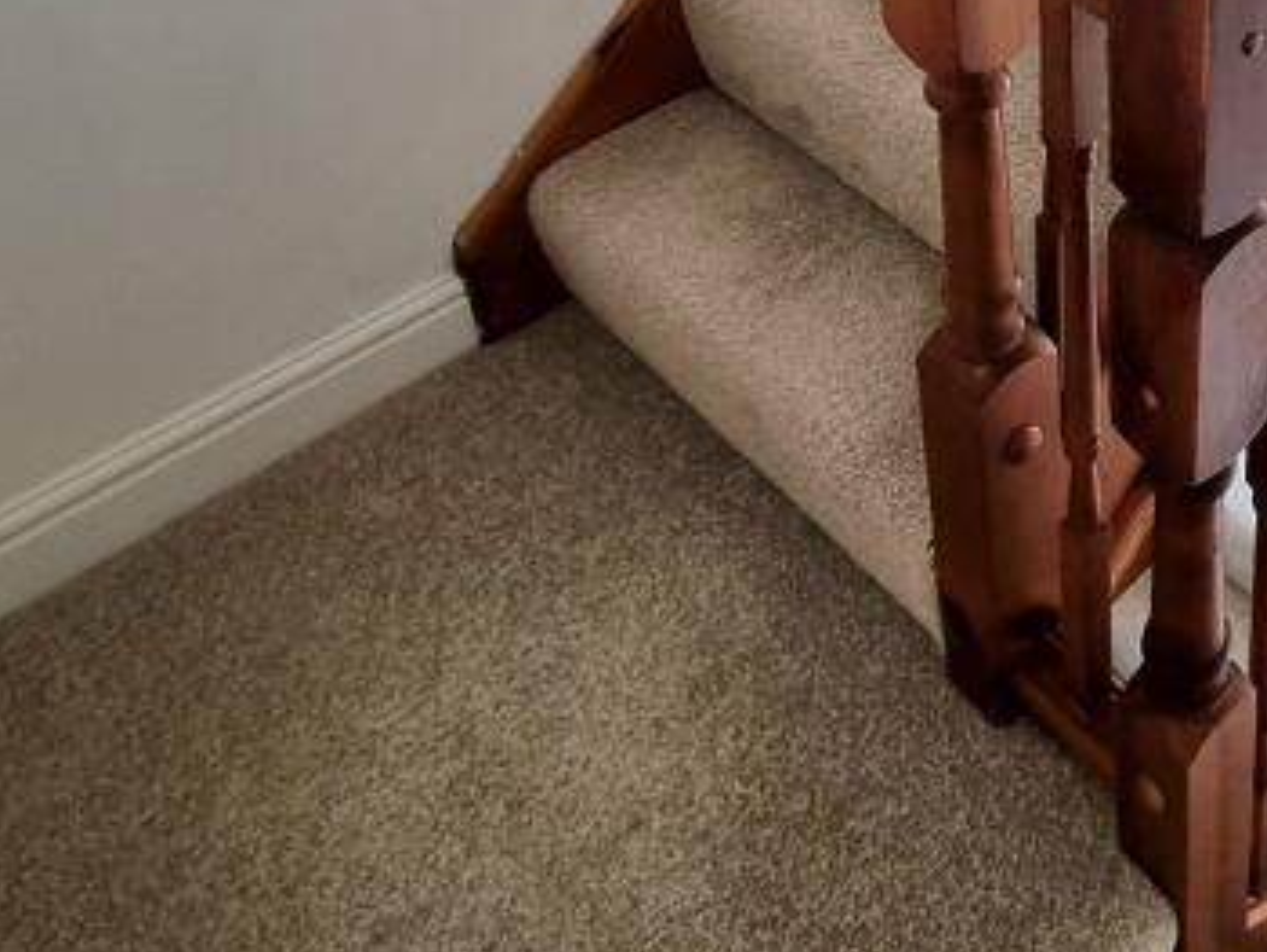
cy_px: -217
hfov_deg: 41.1
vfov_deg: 31.2
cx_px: 1329
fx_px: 1392
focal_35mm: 38
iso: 200
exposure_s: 1/60.2
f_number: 2.2
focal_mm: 2.2
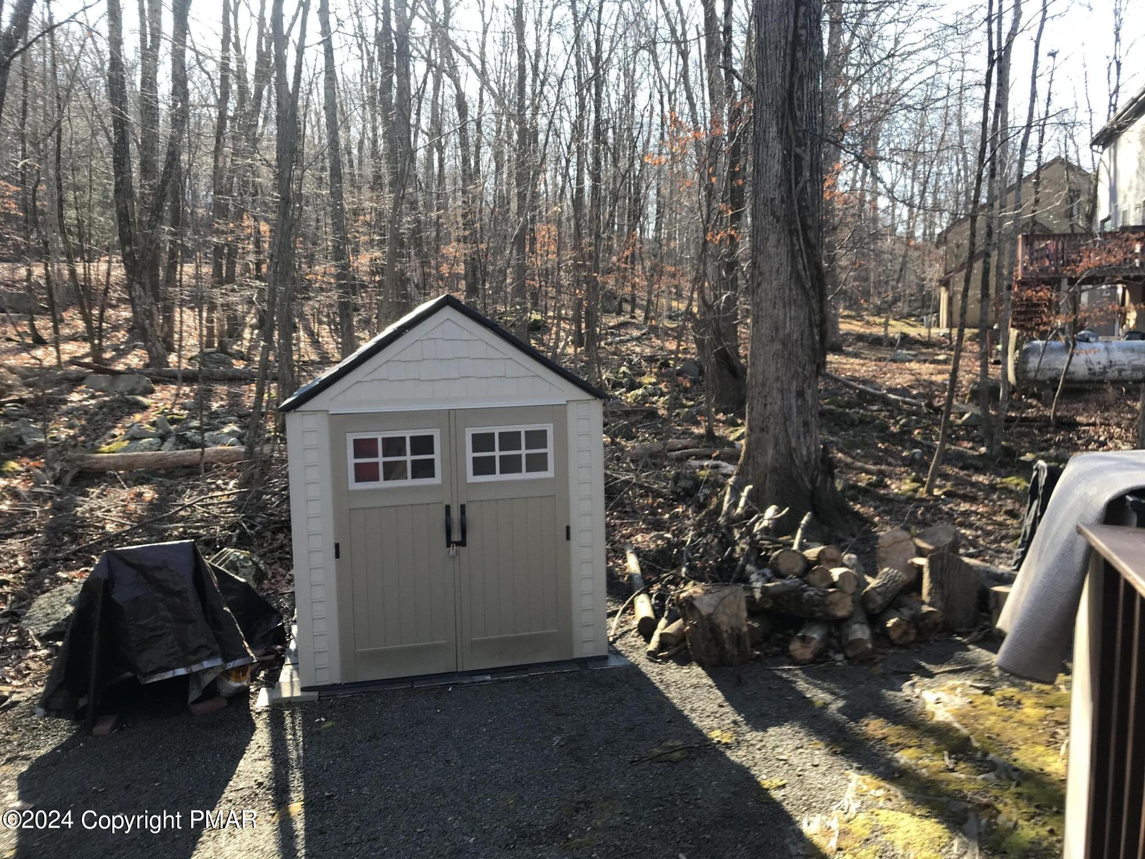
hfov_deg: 63.4
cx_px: 572
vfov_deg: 49.7
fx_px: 926
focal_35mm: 28
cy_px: 430
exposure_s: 1/202
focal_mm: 3.99
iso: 20
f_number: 1.8
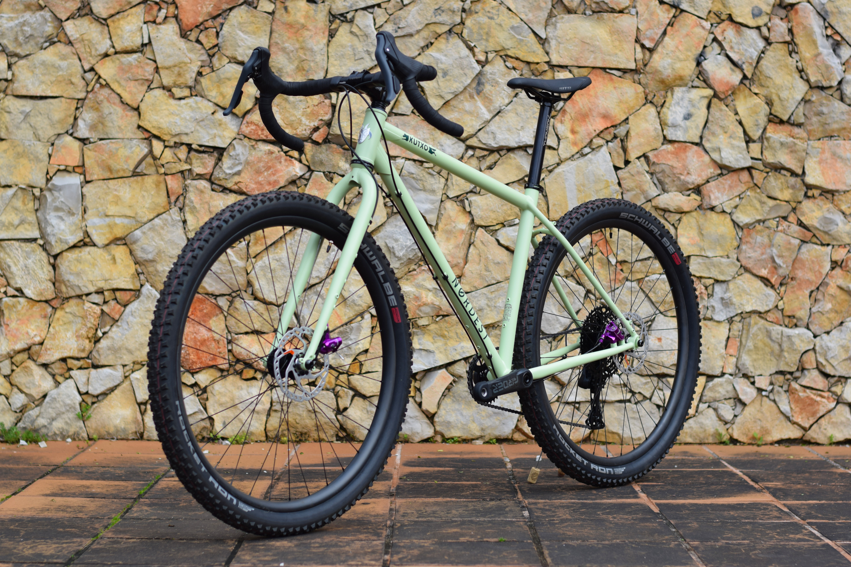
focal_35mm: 75
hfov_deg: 27.0
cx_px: 426
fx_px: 1773
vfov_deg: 18.2
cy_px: 284
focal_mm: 50
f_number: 2.8
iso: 100
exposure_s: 1/800
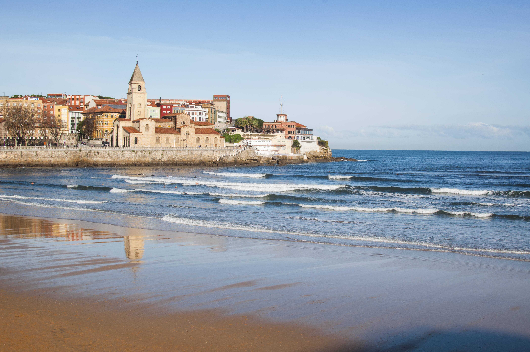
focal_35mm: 52
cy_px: 176
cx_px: 265
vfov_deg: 25.7
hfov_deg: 37.9
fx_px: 772
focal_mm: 35
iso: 200
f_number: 11
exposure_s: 1/320
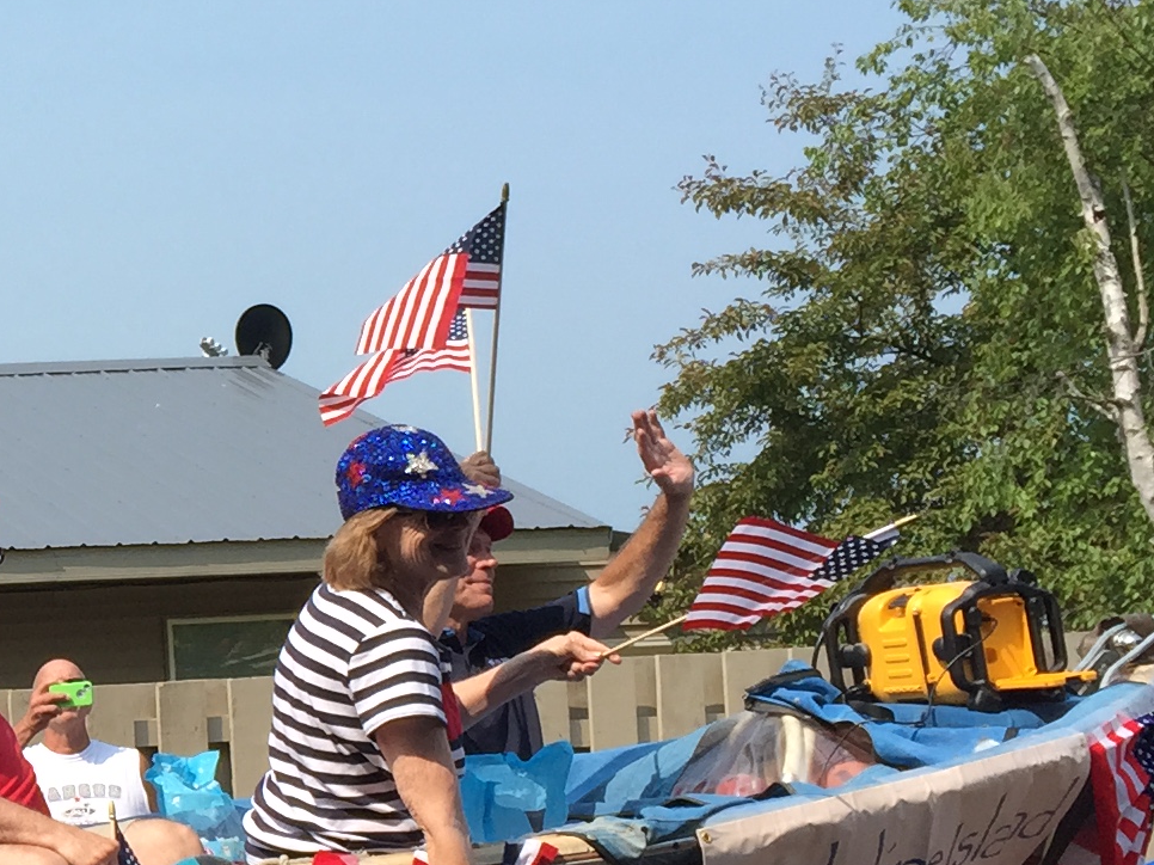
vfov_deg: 15.1
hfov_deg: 18.4
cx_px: -413
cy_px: 520
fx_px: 3266
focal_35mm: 98
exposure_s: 1/1364
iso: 32
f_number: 2.2
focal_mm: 4.15
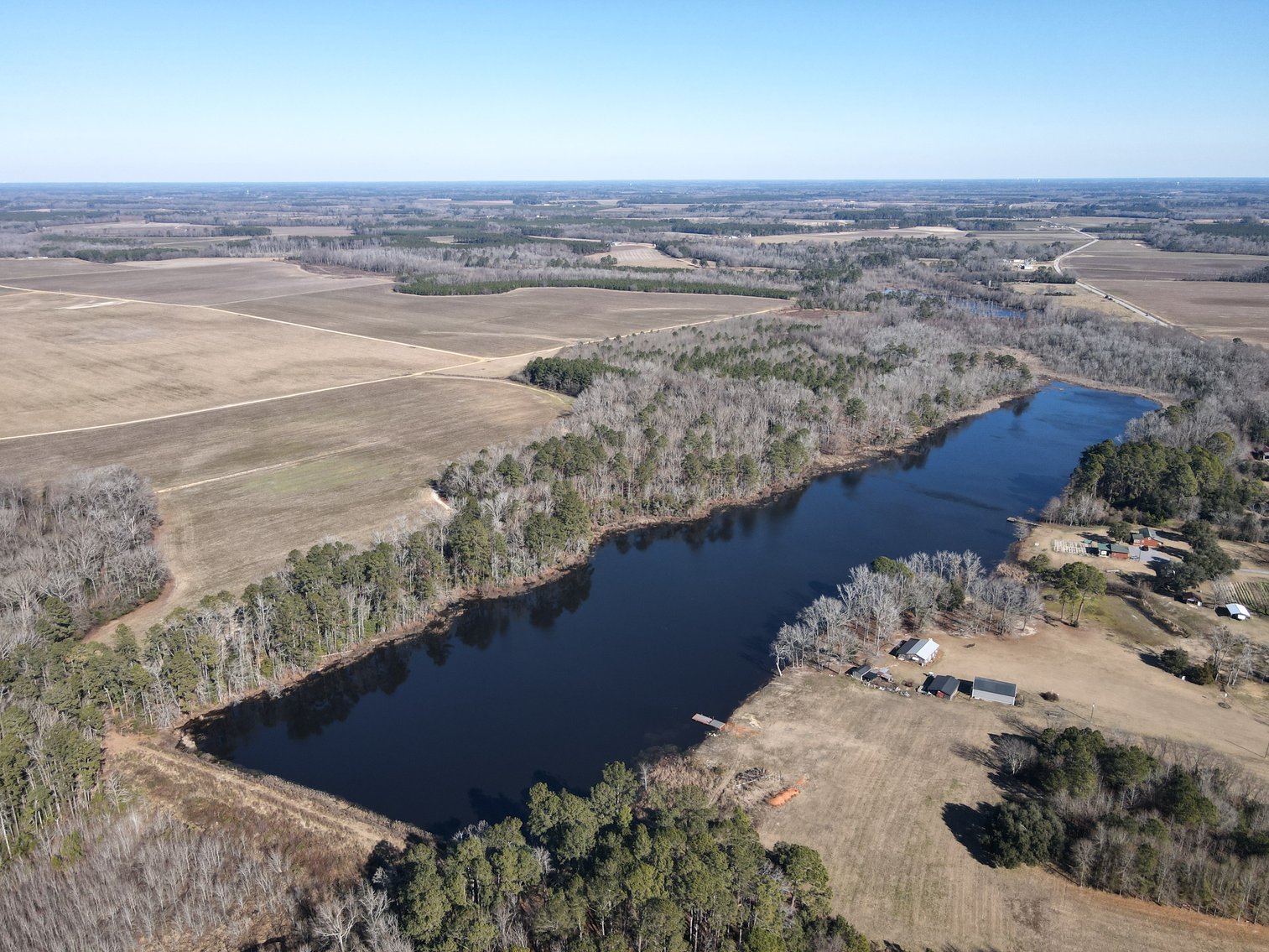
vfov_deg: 56.8
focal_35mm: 24
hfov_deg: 71.6
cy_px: 476
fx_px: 880
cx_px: 634
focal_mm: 4.5
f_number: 2.8
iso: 100
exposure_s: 1/500
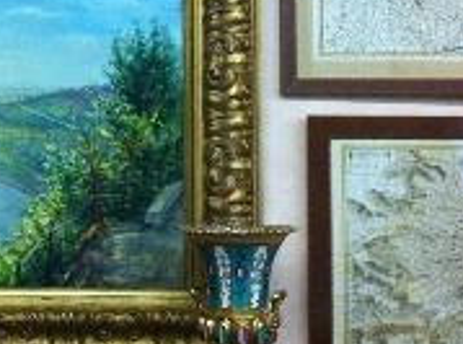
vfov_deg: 13.9
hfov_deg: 18.4
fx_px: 1400
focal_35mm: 105
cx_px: 31
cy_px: 44
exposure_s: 1/15
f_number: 2.8
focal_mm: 3.85
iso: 80
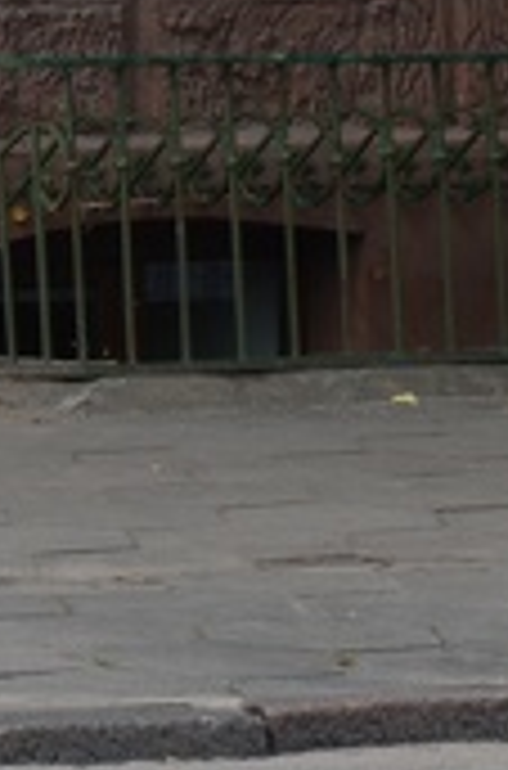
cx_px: -387
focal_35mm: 438
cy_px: -396
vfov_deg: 4.7
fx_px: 9327
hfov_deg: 3.1
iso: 200
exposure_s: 1/125
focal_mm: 66
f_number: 11
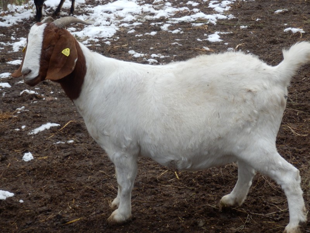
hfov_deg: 20.4
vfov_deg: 15.4
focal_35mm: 96
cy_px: 116
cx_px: 155
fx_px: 860
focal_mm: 17.1
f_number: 5.3
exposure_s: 1/100
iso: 200
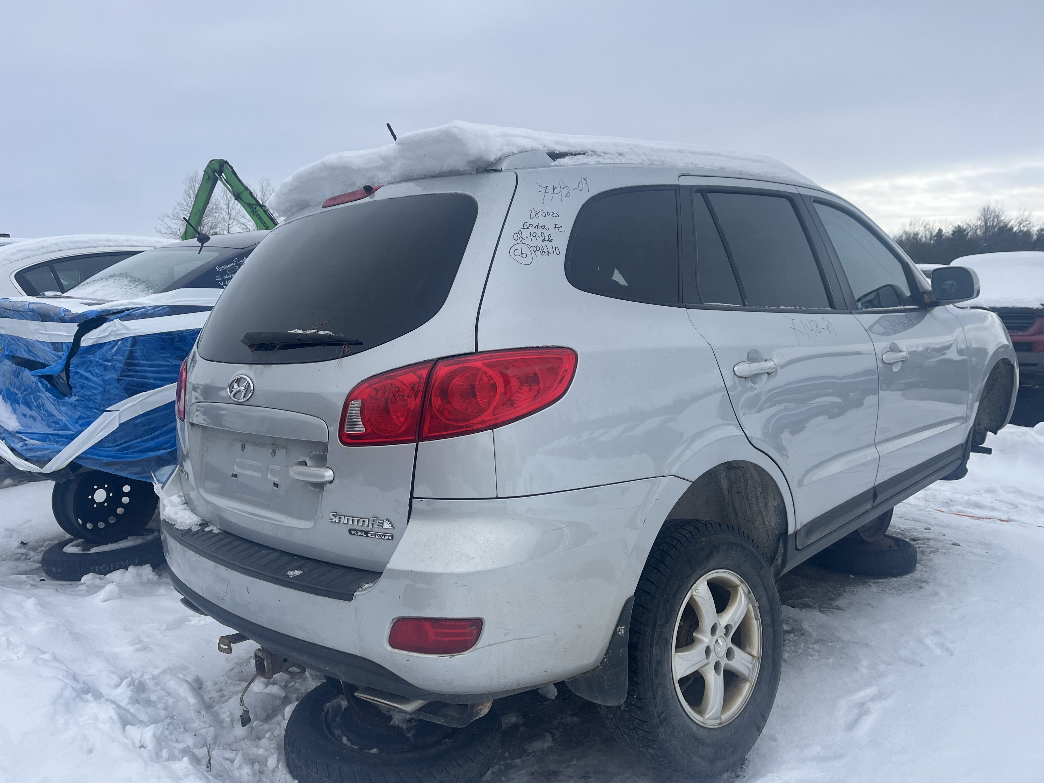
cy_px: 392
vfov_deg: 53.1
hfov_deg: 67.3
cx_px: 522
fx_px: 784
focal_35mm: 26
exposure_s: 1/4484
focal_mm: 5.1
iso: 50
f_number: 1.6
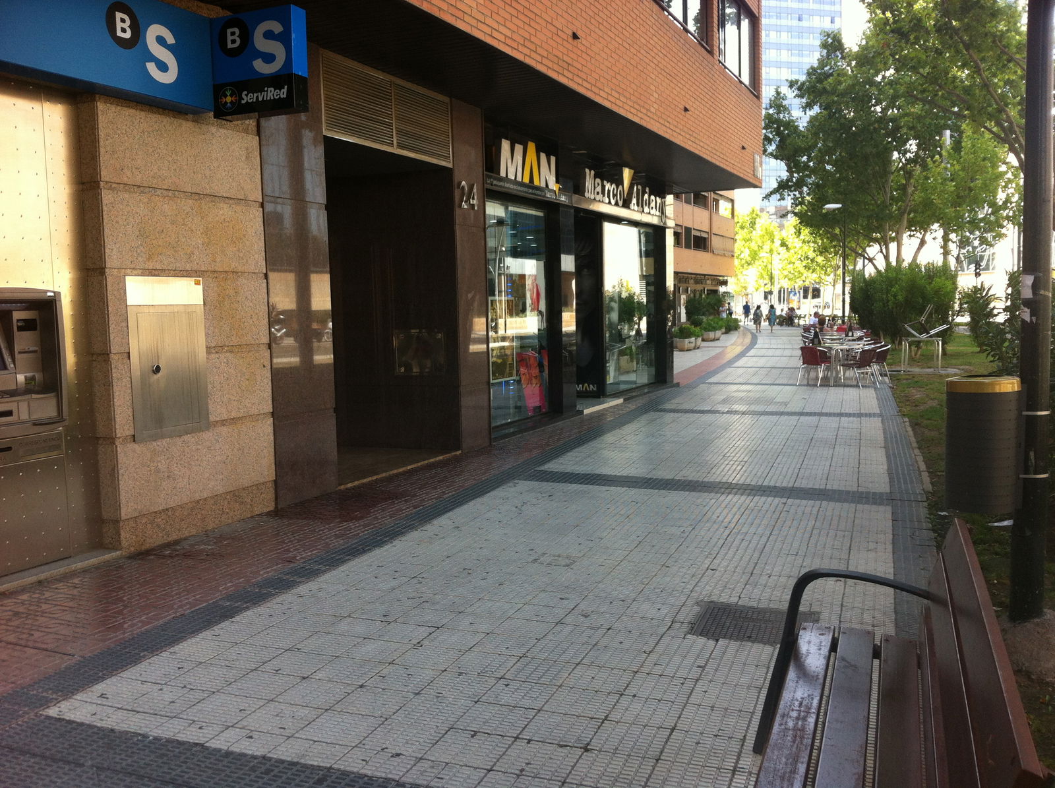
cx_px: 528
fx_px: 1065
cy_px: 394
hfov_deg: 52.7
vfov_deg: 40.6
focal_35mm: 35
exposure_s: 1/146
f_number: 2.8
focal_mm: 3.85
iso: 80
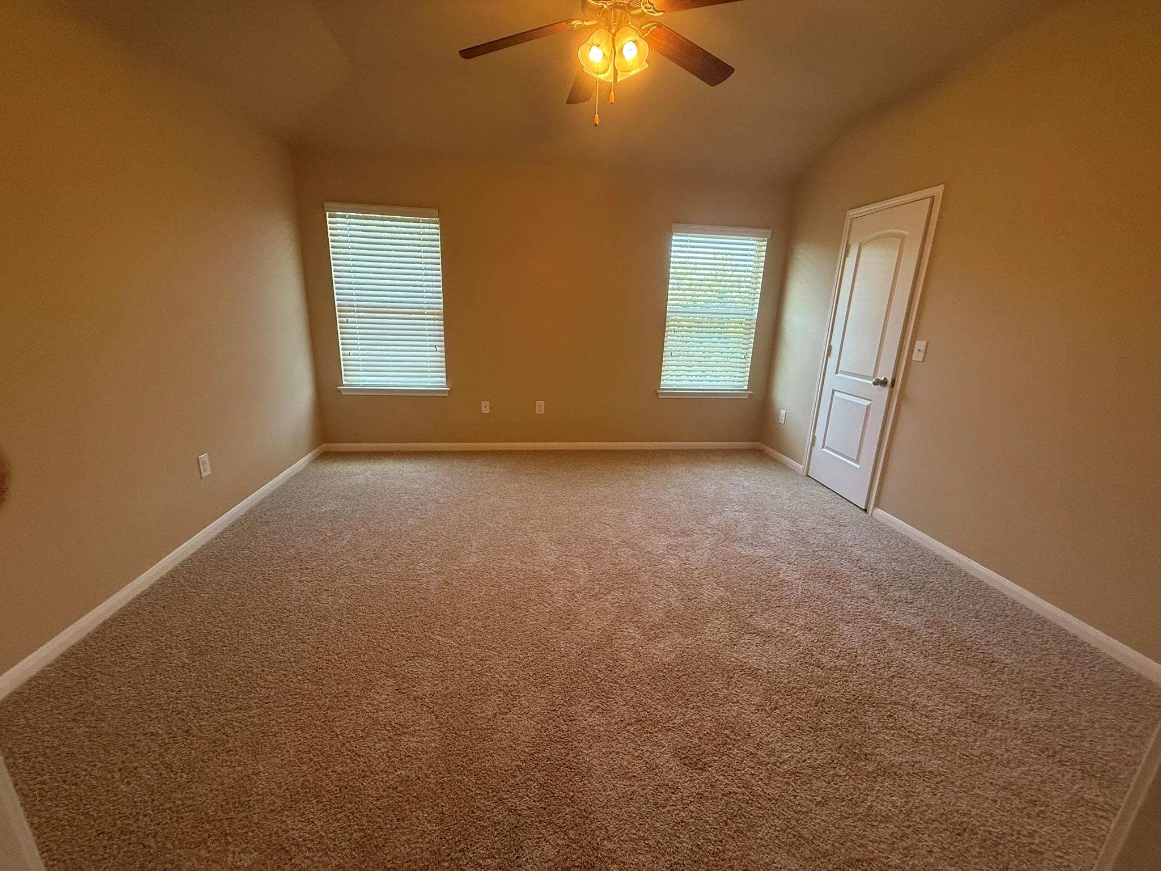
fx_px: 470
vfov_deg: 85.7
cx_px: 580
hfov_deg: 102.1
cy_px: 436
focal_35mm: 14
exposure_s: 1/120
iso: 250
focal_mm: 2.22
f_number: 2.2
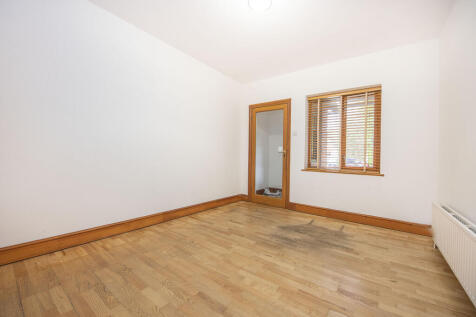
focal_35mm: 14
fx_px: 185
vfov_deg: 81.2
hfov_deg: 104.3
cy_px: 158
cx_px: 238
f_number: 5.6
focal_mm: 14
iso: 500
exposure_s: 1/13
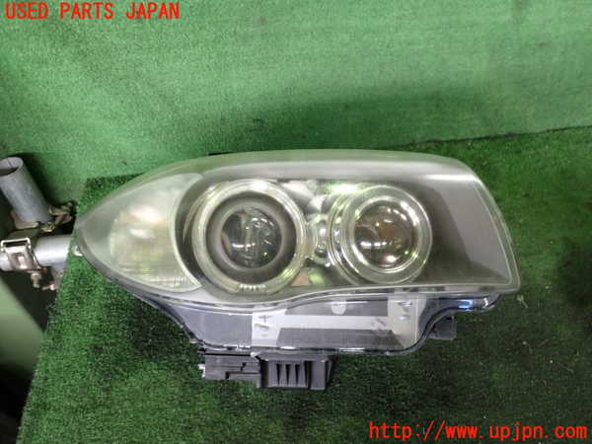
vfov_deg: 46.8
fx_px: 513
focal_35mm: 30
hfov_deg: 60.0
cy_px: 222
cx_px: 296
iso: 200
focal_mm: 5.4
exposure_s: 1/30
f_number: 2.3
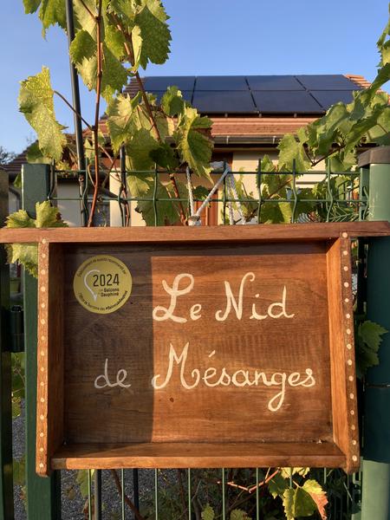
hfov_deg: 49.7
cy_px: 260
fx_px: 421
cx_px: 195
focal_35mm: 28
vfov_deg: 63.4
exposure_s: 1/311
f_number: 1.8
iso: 20
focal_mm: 3.99
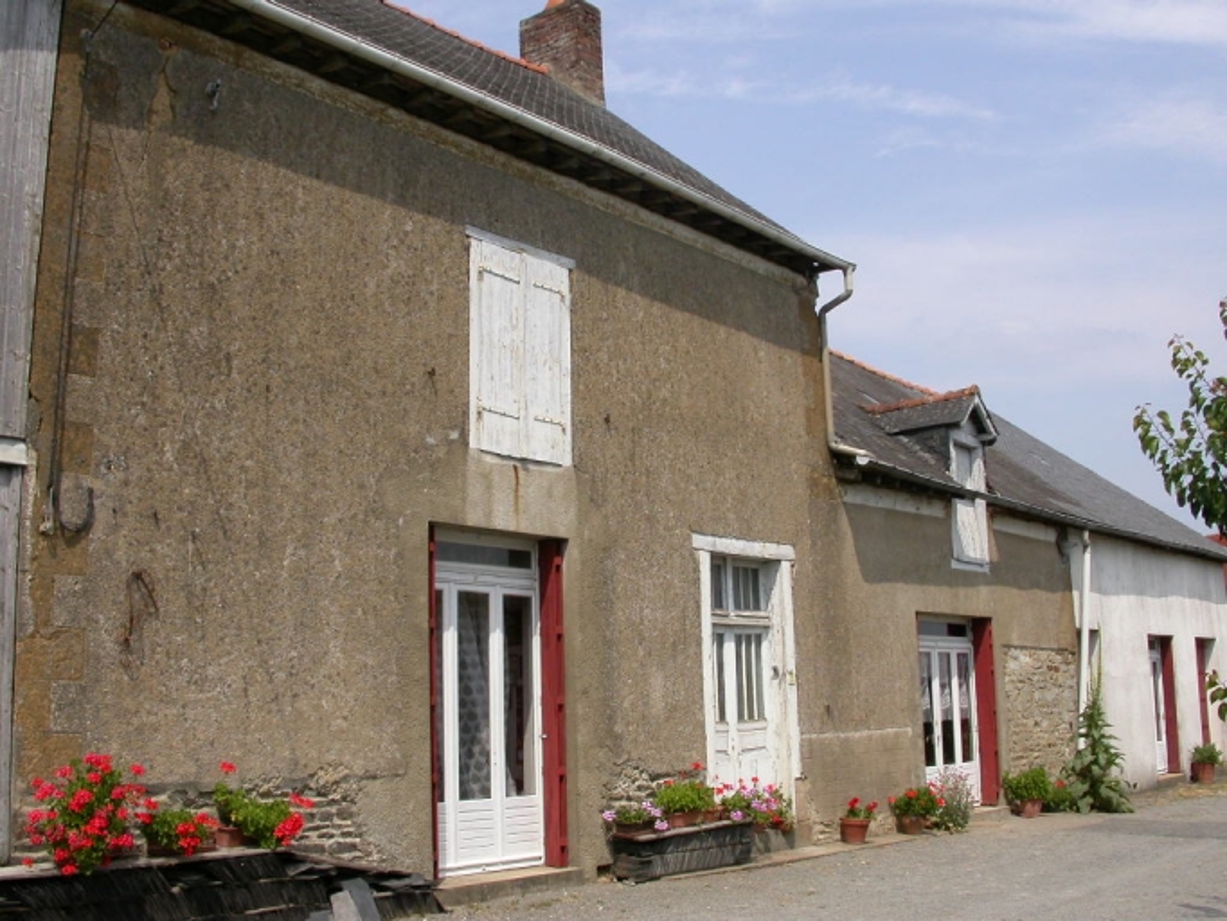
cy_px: 460
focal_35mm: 38
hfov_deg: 49.0
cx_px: 614
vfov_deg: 37.7
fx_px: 1347
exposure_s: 1/382
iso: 100
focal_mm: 7.85
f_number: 7.5
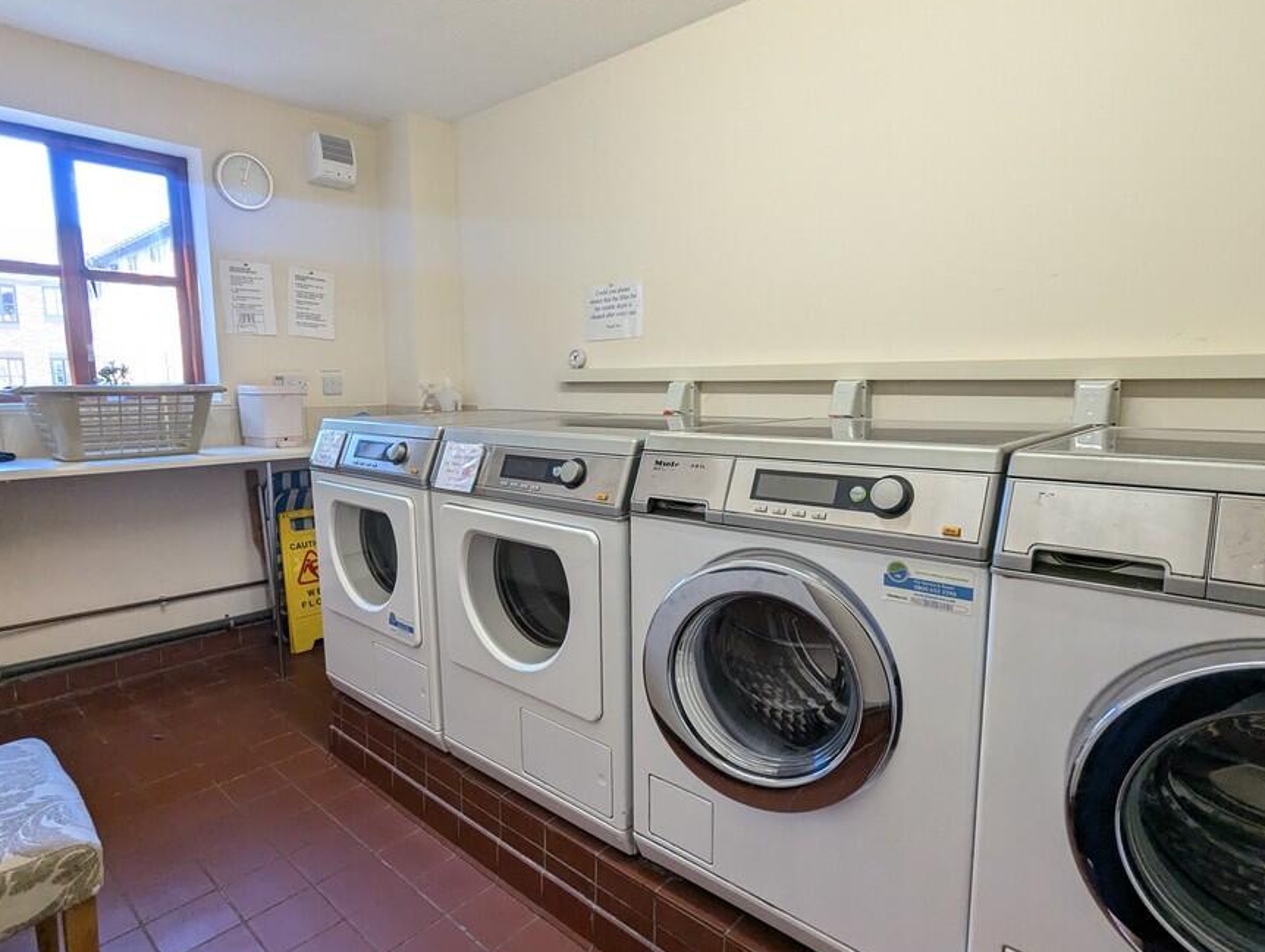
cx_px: 605
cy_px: 476
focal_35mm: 19
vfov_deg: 68.8
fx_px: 695
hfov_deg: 84.5
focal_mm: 2.35
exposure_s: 1/100
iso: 289
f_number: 2.2
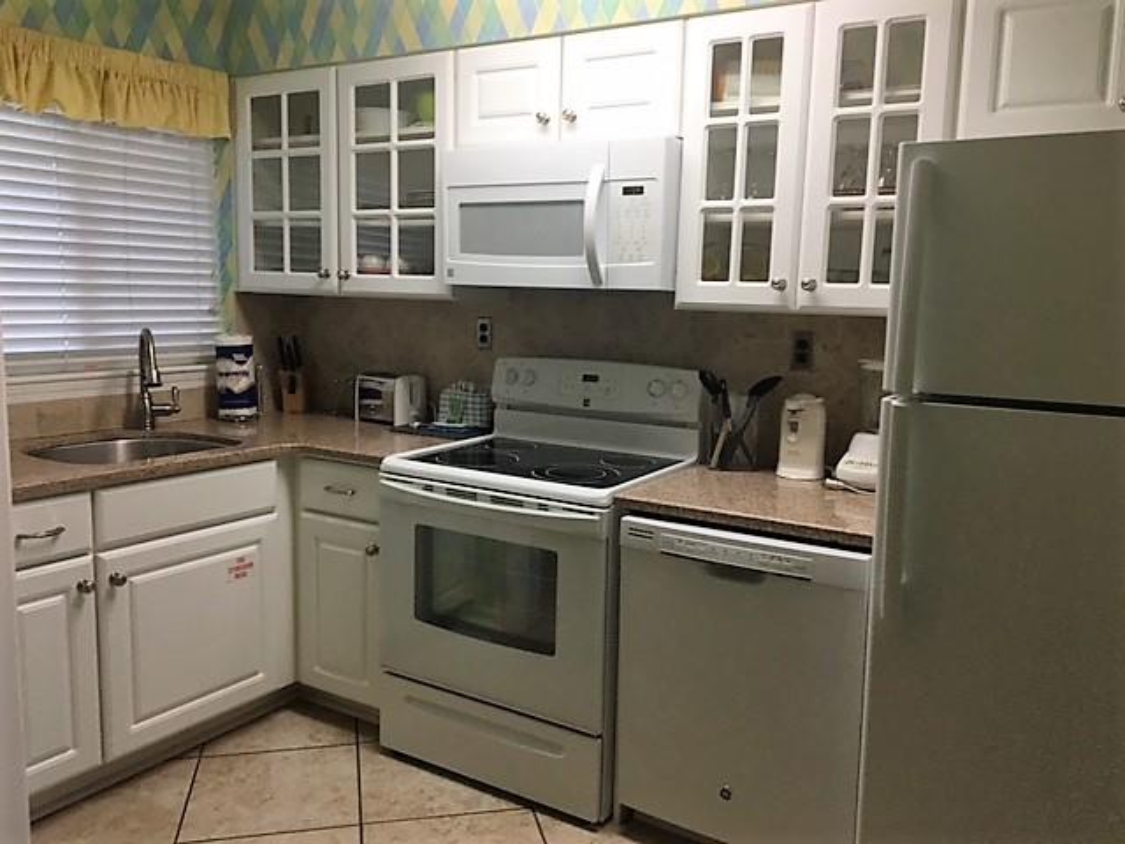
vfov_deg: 48.2
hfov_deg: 61.7
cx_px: 562
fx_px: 942
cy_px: 422
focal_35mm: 29
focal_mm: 4.15
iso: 40
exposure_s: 1/30
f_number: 2.2
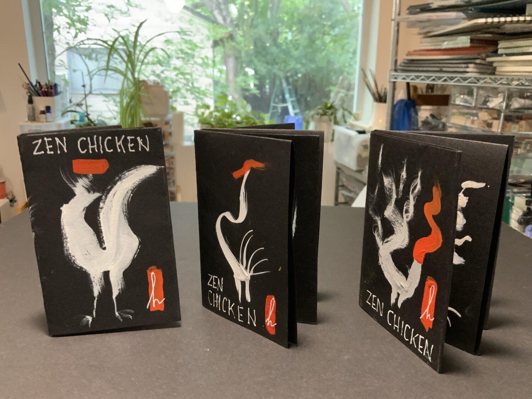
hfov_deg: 61.7
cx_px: 266
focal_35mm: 29
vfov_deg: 48.2
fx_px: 446
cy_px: 200
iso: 200
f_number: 1.8
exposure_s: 1/40
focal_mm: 3
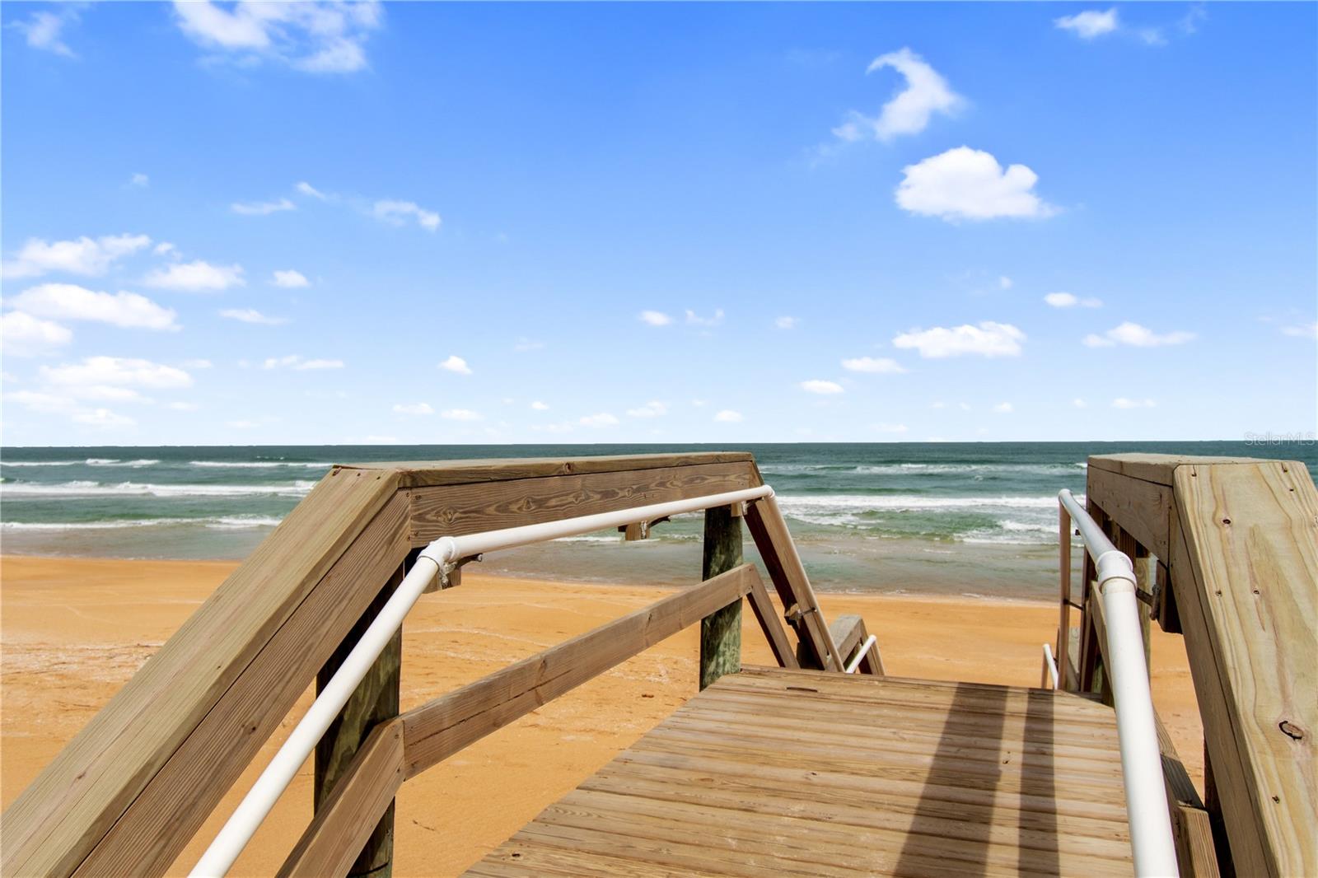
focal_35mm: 25
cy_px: 439
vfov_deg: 51.3
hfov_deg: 71.5
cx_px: 659
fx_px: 915
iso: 400
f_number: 5.3
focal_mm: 17
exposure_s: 1/1000
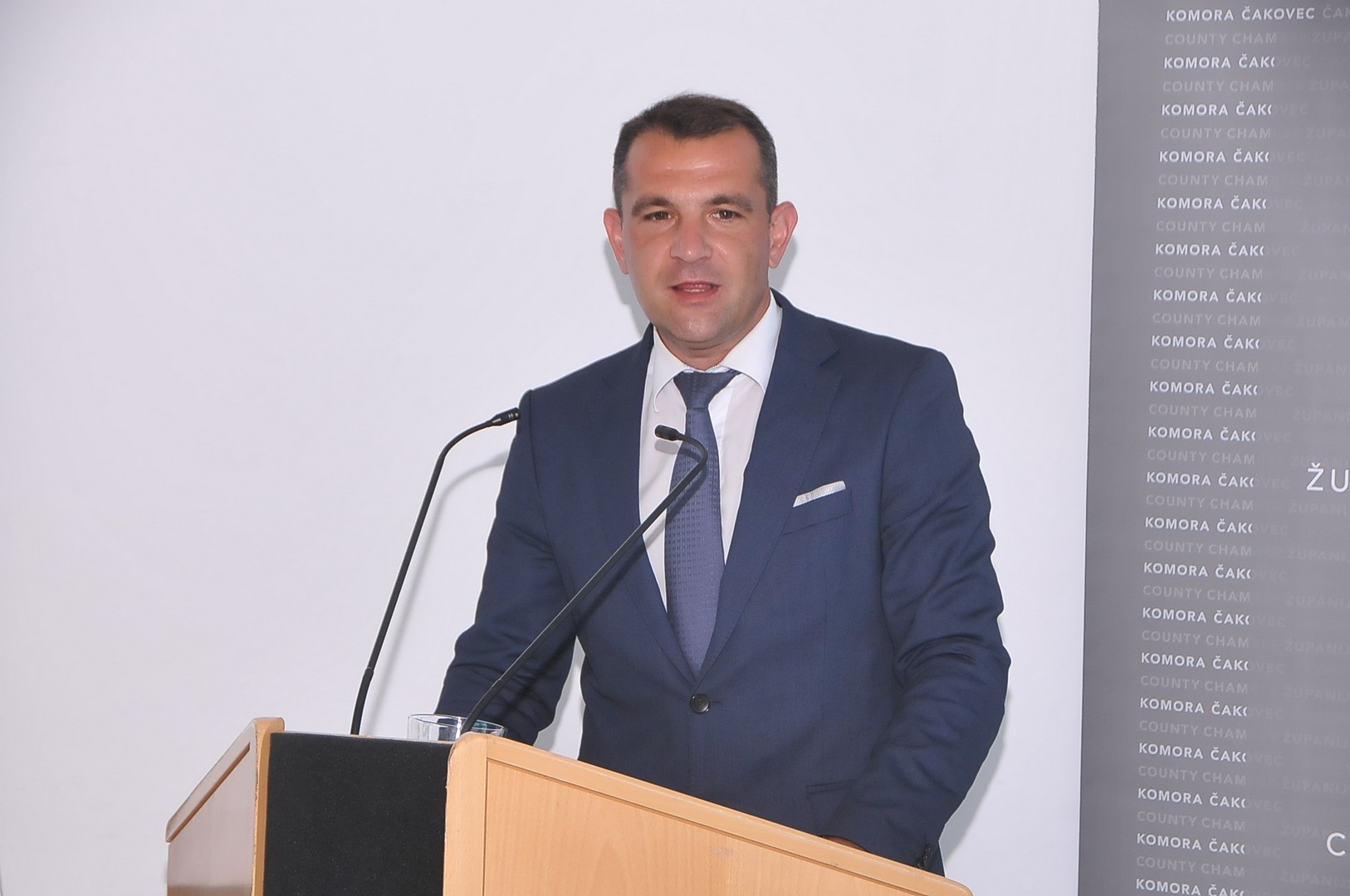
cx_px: 675
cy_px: 448
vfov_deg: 11.1
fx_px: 4607
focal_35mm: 123
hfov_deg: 16.7
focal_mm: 82
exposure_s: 1/60
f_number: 7.1
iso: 800
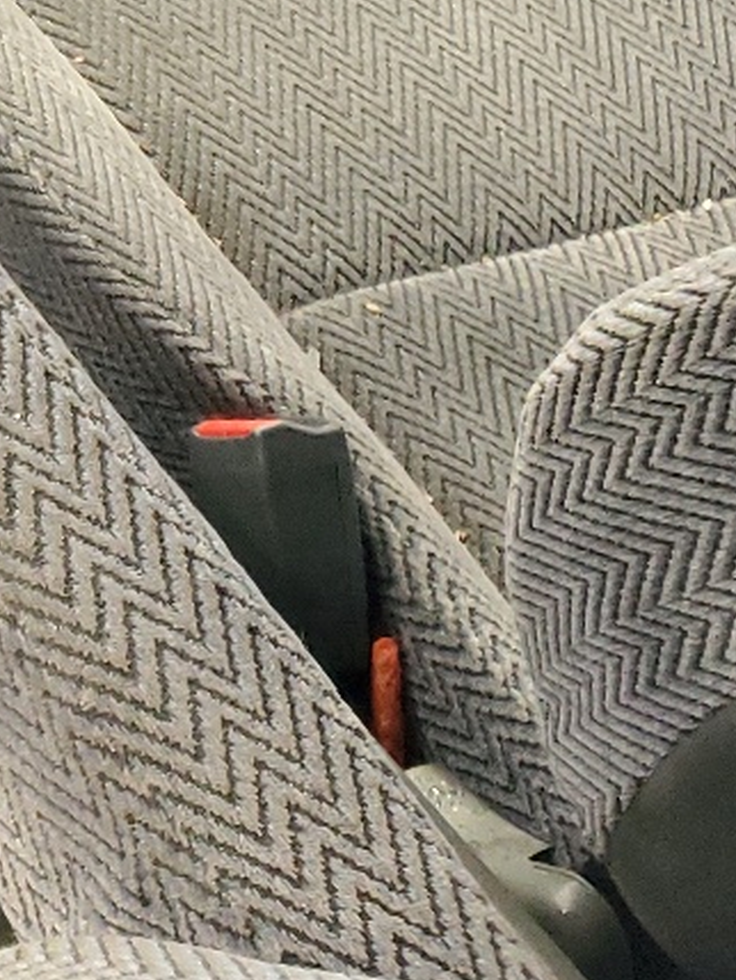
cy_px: -148
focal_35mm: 97
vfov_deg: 19.2
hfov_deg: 12.6
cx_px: -910
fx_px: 2748
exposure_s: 1/60.2
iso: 384
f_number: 1.5
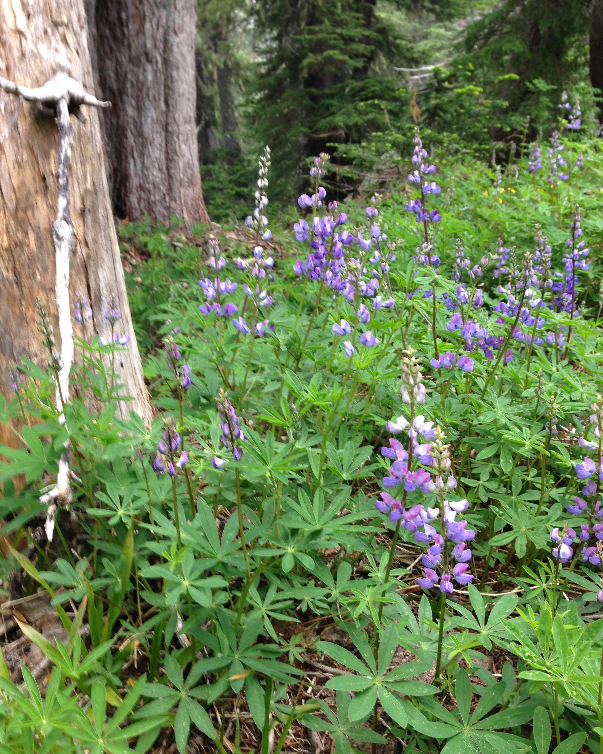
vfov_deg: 51.5
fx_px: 781
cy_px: 376
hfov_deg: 42.2
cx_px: 305
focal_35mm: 35
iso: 50
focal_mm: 4.12
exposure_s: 1/24
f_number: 2.4
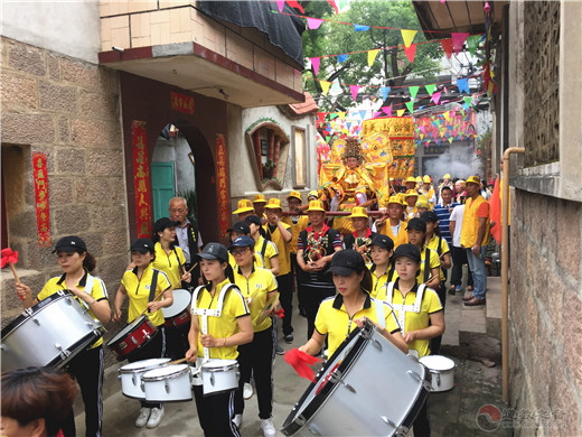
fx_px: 488
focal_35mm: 29
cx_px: 291
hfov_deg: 61.7
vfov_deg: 48.2
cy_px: 218
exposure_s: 1/100
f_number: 2.2
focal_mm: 4.15
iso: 40
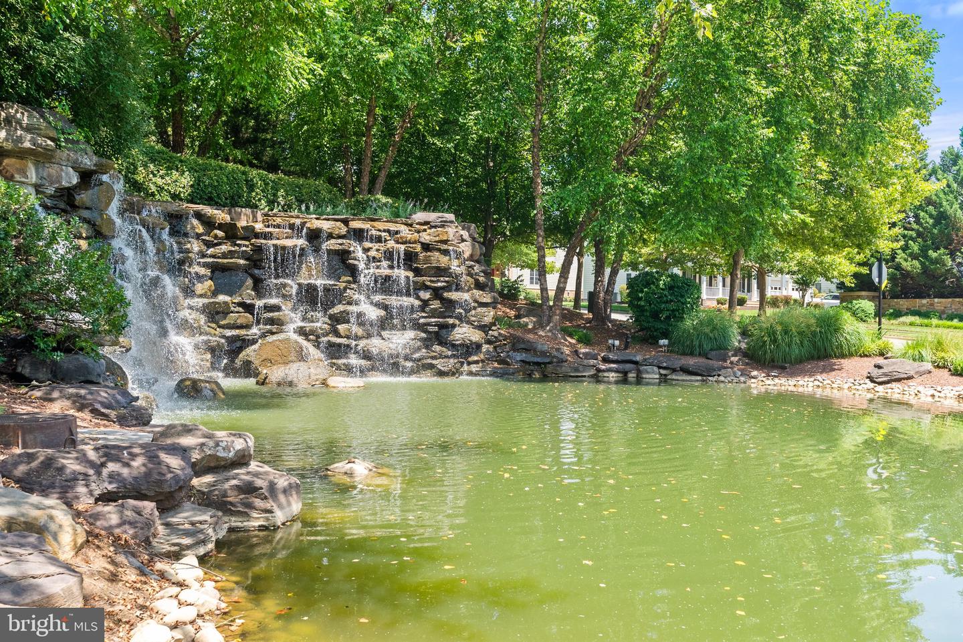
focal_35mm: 32
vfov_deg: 41.1
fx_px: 856
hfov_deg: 58.7
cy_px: 321
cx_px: 482
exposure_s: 1/320
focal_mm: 32
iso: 640
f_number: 8
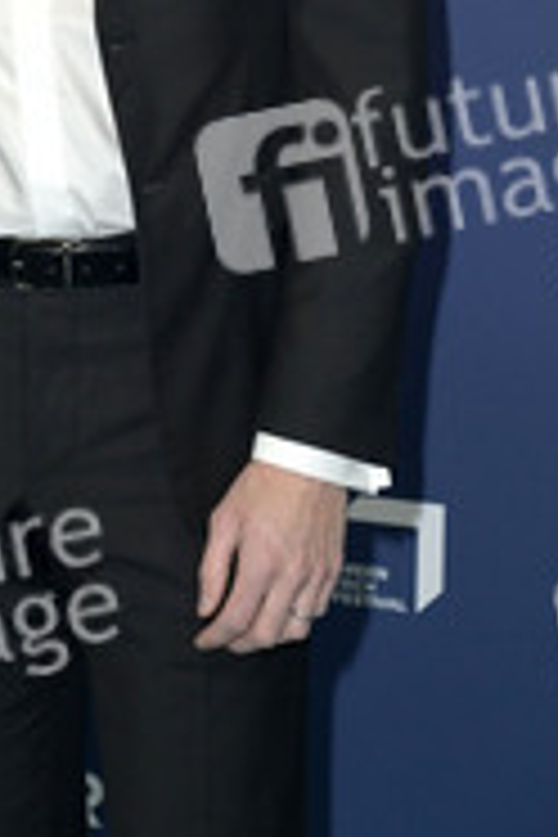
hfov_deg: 8.1
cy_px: -58
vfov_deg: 12.1
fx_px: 3906
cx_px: 18
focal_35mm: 168
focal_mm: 78
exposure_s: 1/250
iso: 640
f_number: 6.3
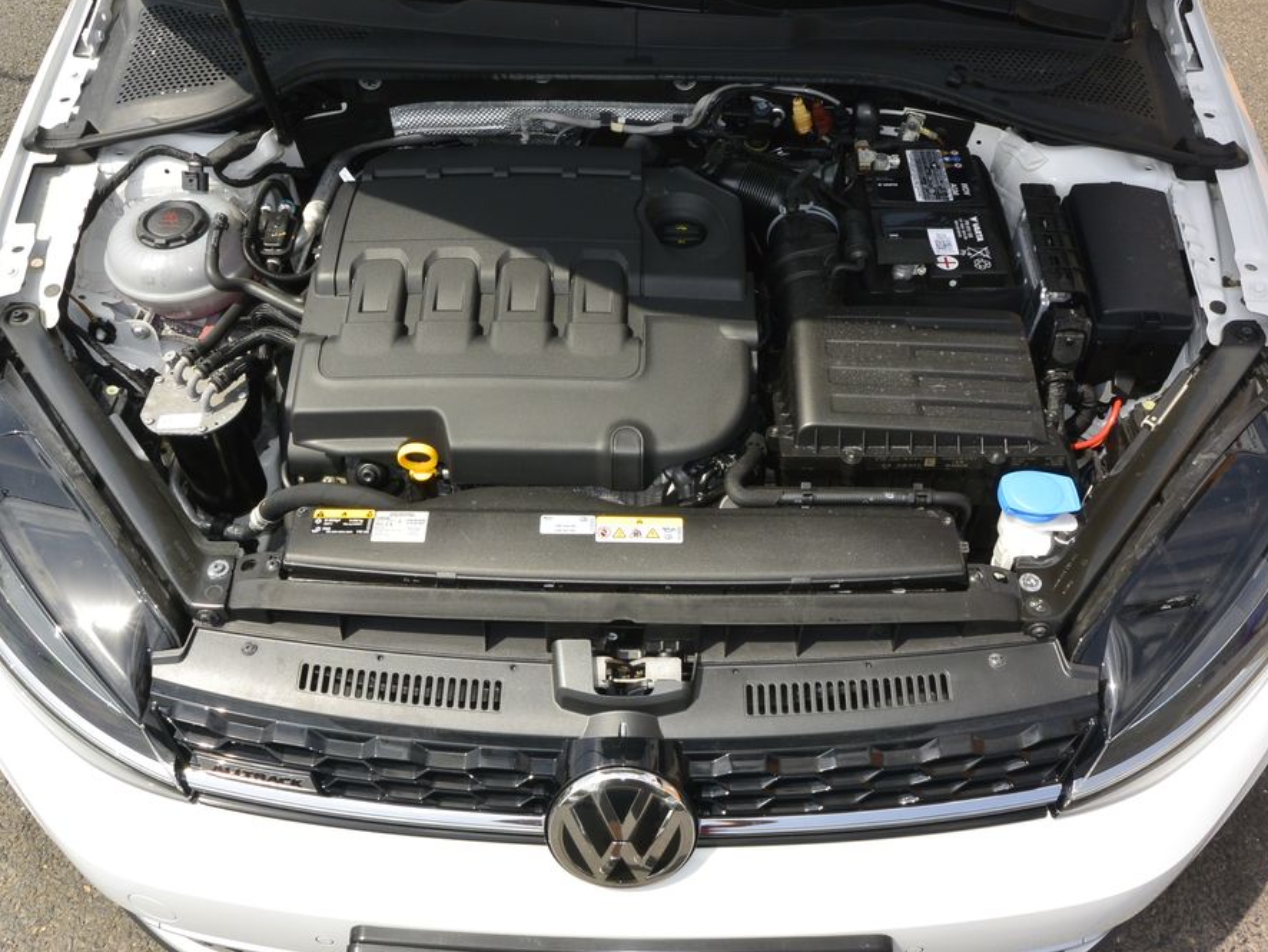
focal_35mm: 30
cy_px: 480
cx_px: 641
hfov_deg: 59.9
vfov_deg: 46.8
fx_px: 1099
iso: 160
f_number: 10
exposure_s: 1/250
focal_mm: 10
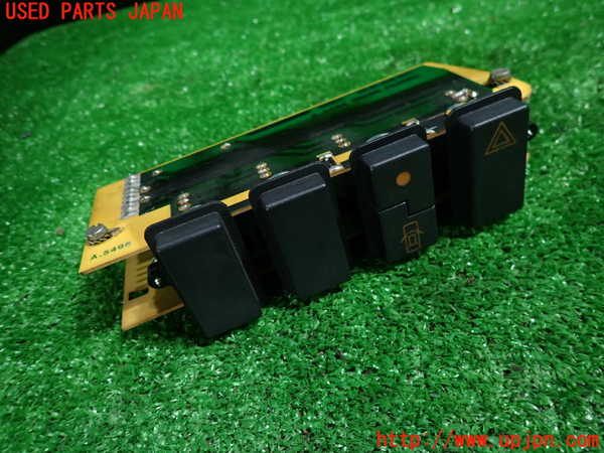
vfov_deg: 54.9
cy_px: 226
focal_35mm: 25
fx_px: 436
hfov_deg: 69.4
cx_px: 302
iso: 250
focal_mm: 4.5
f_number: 2
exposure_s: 1/30
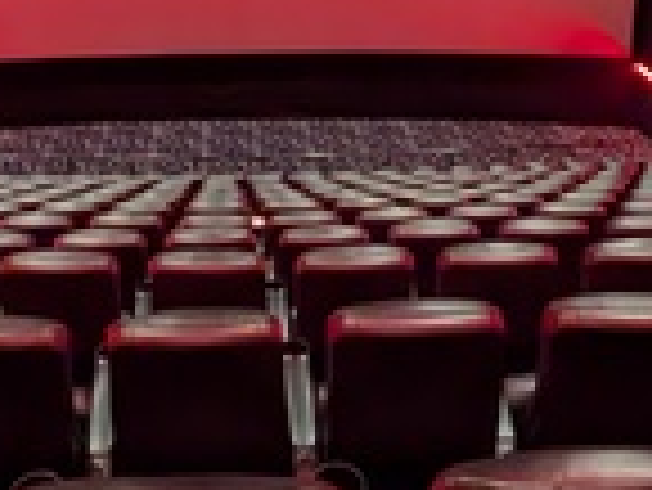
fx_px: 999
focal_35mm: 53
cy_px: 9
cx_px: 238
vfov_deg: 26.2
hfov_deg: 35.9
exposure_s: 1/15.2
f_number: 1.95
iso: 889
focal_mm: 2.23
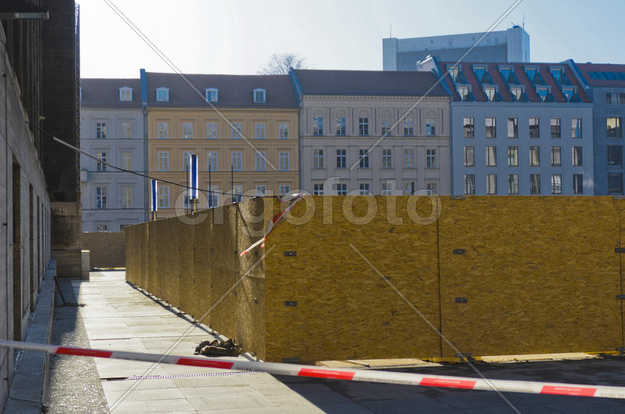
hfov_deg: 33.5
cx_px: 312
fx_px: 1039
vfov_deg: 22.5
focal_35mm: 60
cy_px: 207
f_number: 4
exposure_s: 1/1000
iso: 100
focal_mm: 40
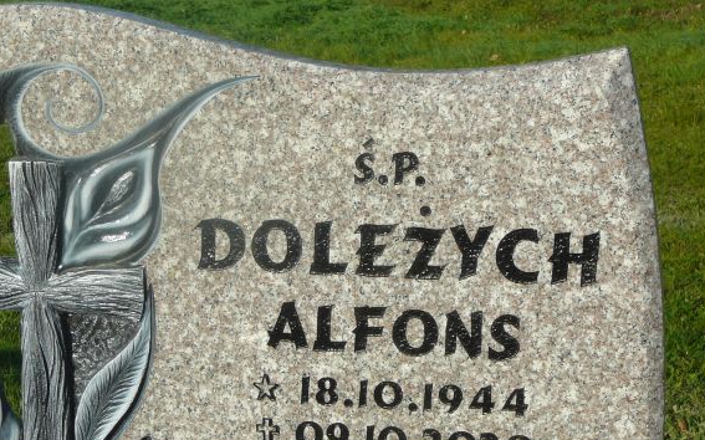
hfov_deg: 24.4
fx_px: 1633
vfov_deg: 15.3
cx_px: 333
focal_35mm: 85
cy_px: 278
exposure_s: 1/400
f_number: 6.3
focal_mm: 10.5
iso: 80
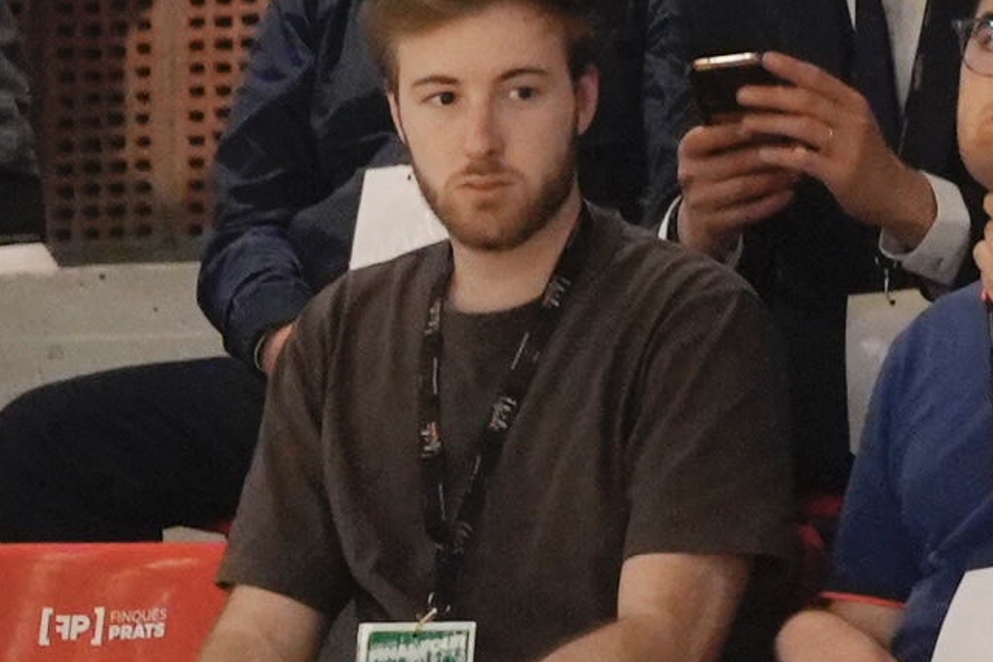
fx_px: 43799
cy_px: -249
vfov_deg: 0.9
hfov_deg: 1.3
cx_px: 2493
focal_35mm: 1588
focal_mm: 194
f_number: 2.8
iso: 3200
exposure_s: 1/250
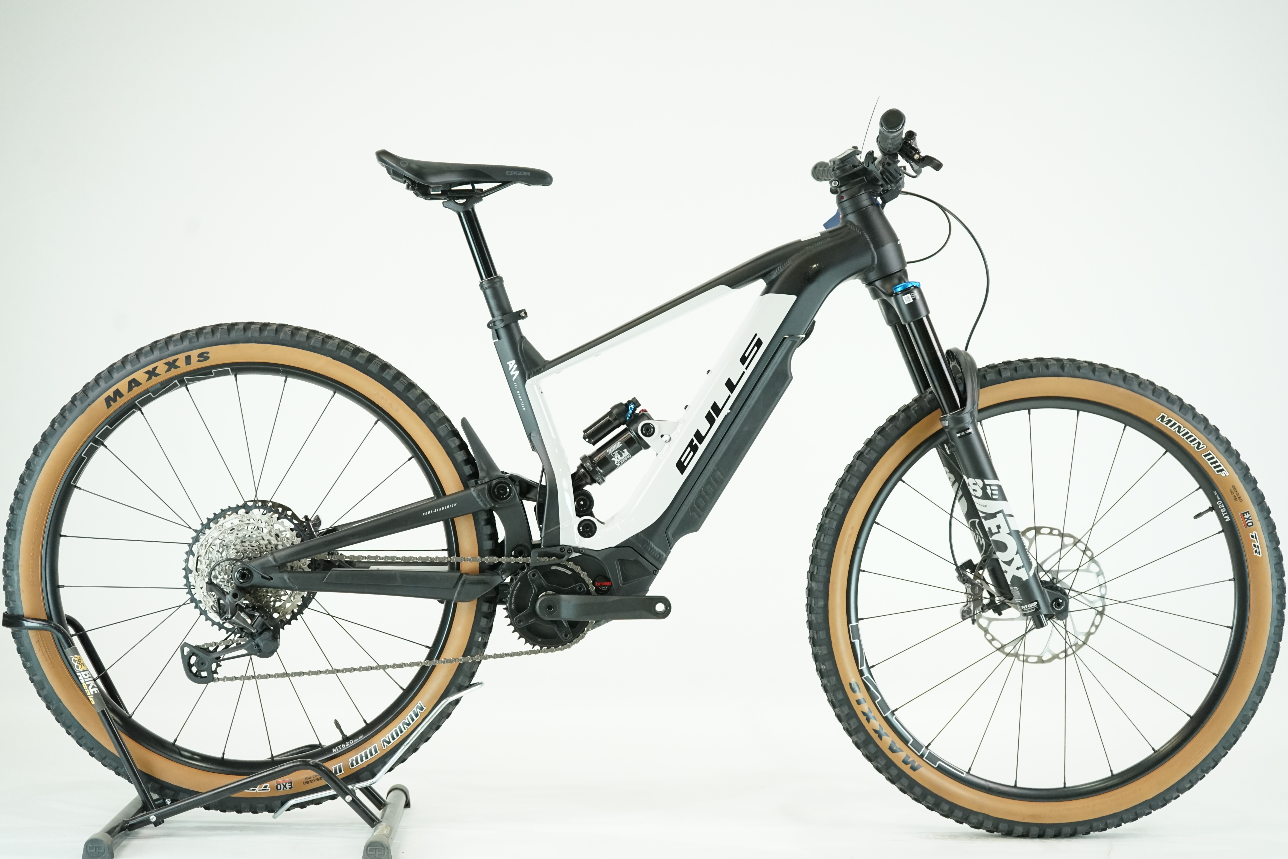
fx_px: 1860
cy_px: 430
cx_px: 644
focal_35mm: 52
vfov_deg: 26.0
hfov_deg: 38.2
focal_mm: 52
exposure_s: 1/200
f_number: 5.6
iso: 2500
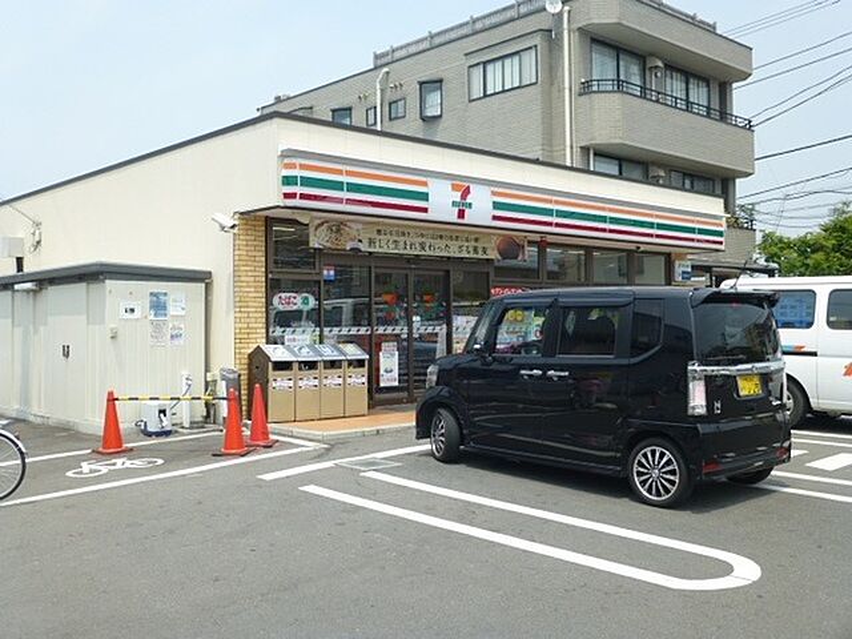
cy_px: 320
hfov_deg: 54.0
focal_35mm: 34
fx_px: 837
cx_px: 426
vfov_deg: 41.8
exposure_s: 1/800
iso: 100
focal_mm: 6
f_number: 3.5
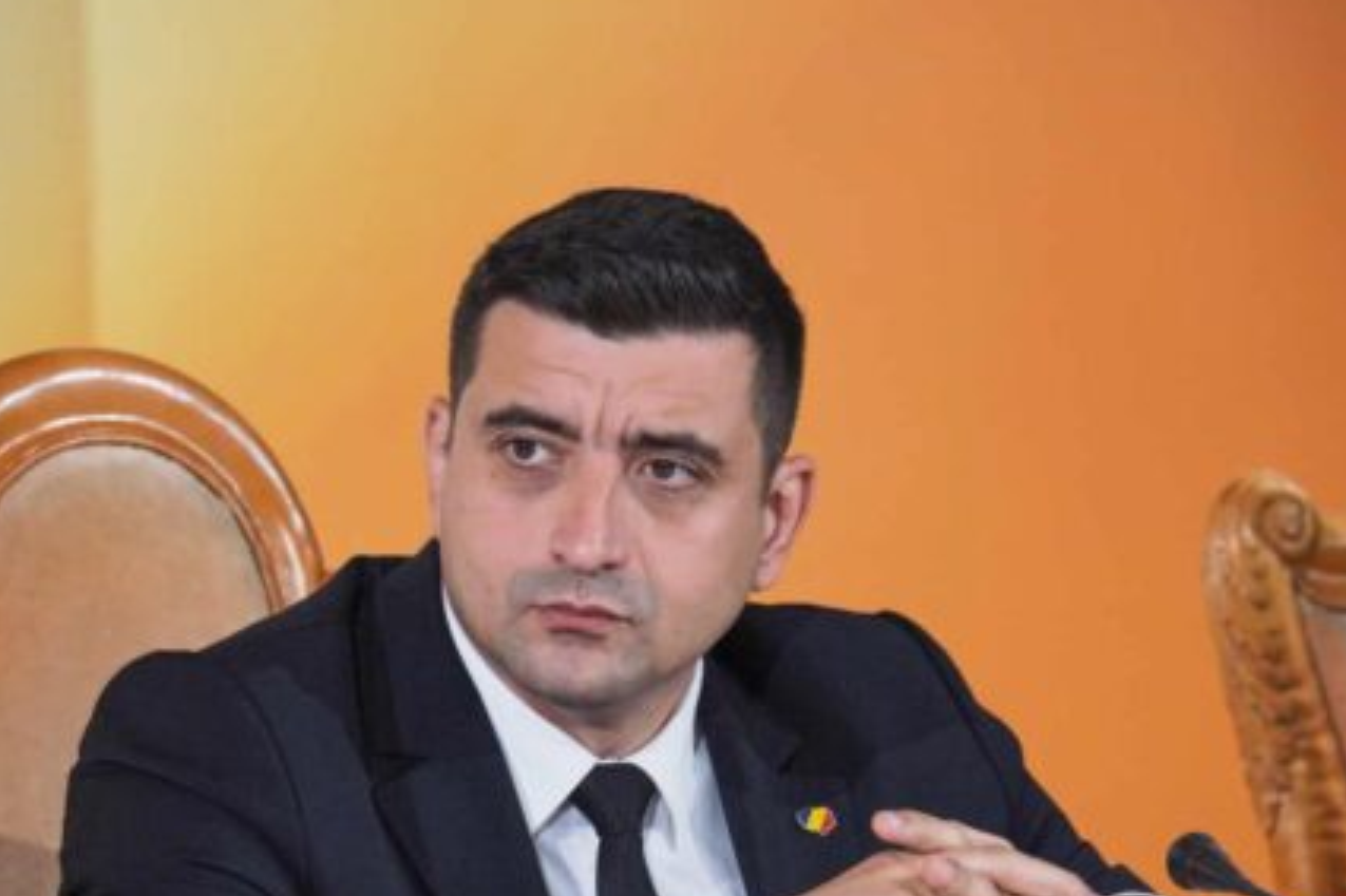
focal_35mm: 622
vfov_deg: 2.2
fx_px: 23258
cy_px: 706
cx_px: 681
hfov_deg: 3.3
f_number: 6.3
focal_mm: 380.2
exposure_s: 1/160
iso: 500
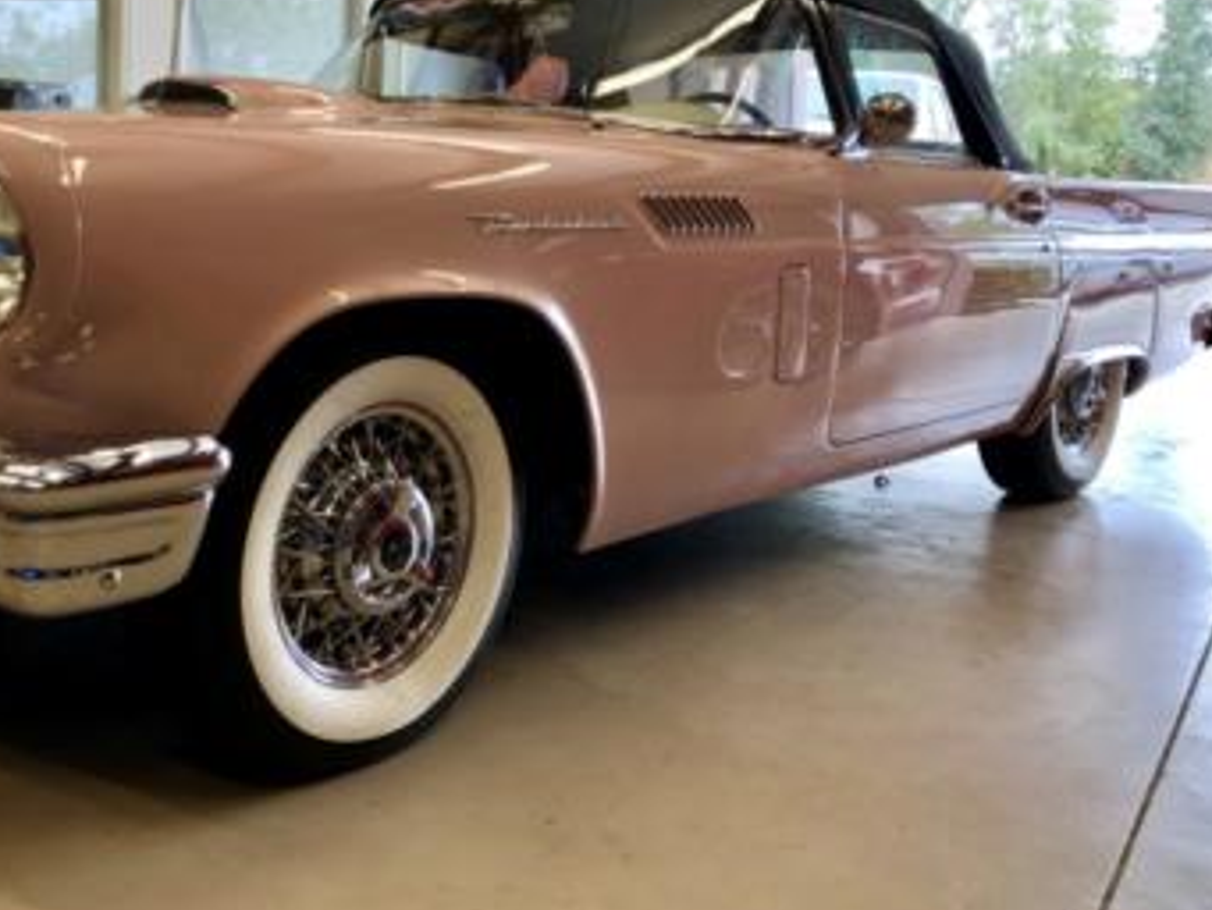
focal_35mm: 41
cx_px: 416
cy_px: 325
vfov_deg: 34.9
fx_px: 1436
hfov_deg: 45.2
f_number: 1.8
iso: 64
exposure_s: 1/67
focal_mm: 4
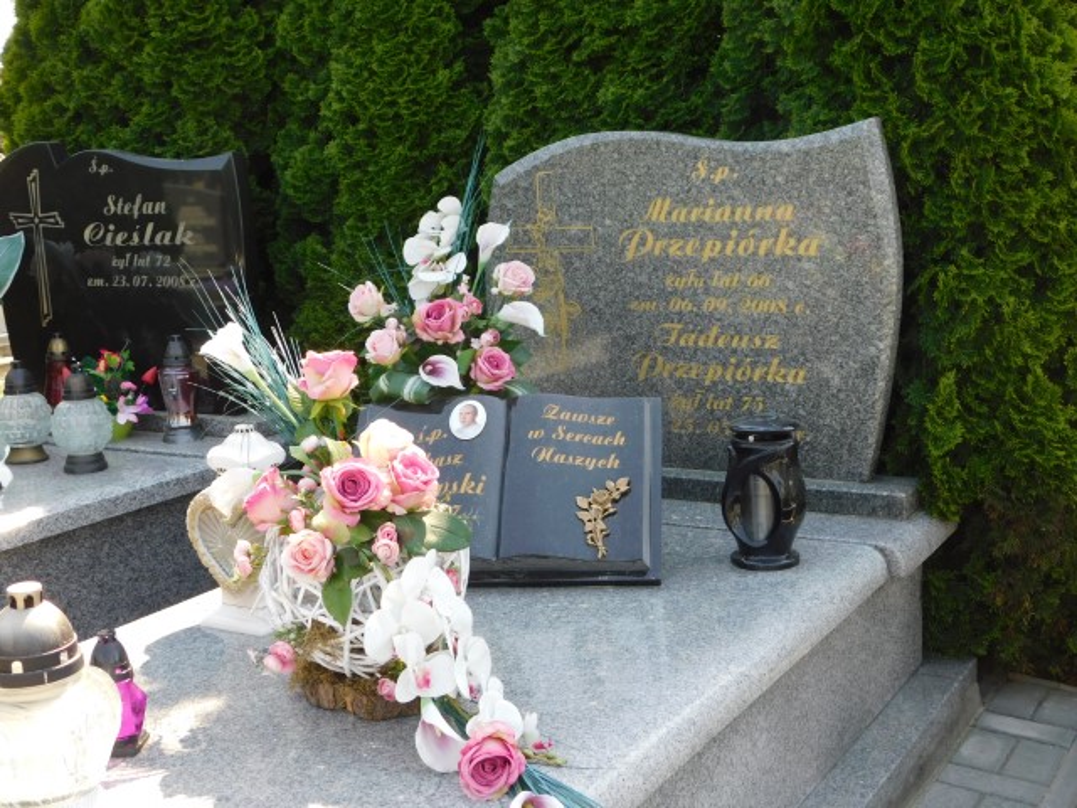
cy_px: 404
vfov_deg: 32.2
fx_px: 1400
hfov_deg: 42.1
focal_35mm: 45
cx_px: 538
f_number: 3.7
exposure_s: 1/250
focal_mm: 8
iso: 125
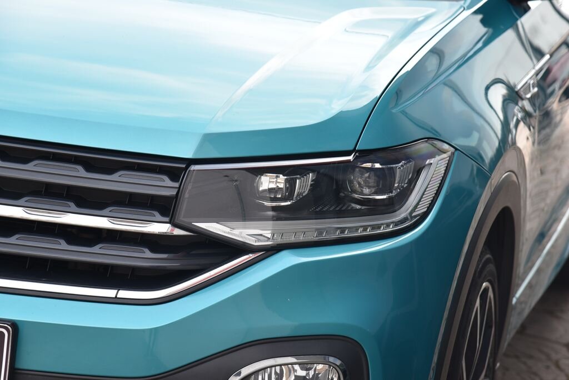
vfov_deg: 11.4
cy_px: 190
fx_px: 1898
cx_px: 284
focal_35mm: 120
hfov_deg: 17.1
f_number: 7.1
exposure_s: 1/200
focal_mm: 120
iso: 500
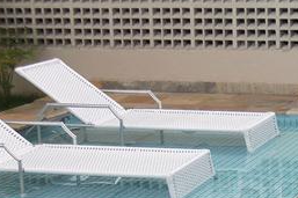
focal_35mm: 127
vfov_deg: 10.7
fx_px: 1051
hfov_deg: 15.8
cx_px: 303
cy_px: 212
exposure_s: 1/200
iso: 64
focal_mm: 8.7
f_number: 4.6
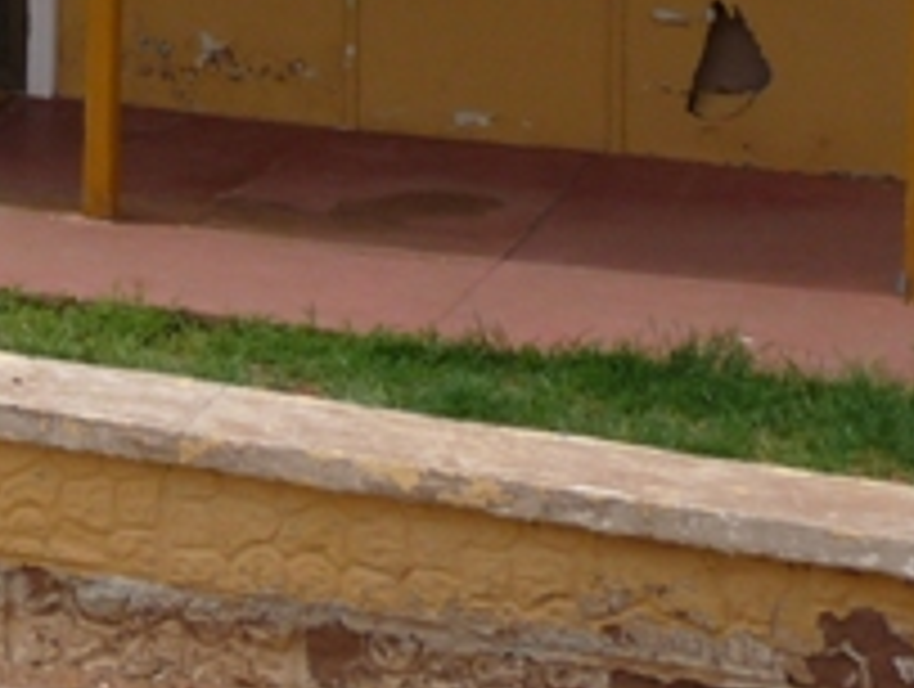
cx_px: -653
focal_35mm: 118
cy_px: -423
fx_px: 3121
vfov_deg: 11.9
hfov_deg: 14.8
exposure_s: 1/320
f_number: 8
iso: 100
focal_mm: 5
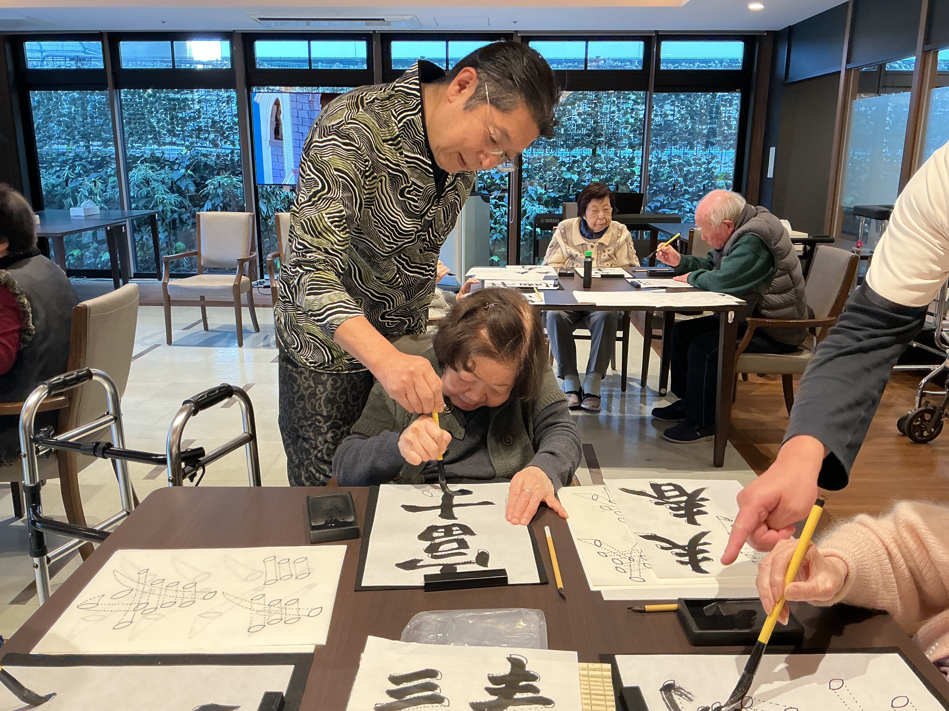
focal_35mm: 29
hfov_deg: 61.7
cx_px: 474
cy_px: 356
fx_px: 795
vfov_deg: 48.2
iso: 80
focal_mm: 3
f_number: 1.8
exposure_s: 1/60
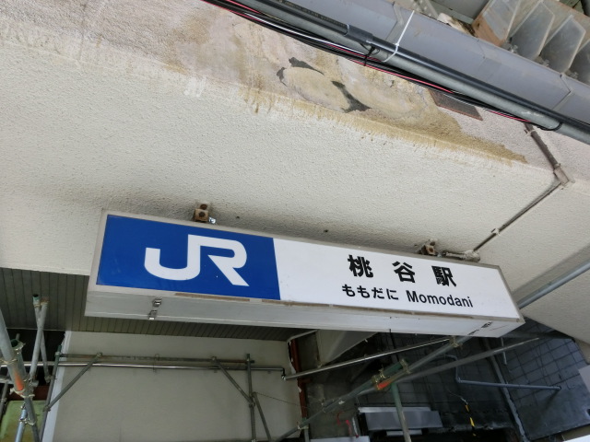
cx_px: 295
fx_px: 426
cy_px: 221
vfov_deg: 54.9
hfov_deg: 69.4
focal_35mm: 25
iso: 160
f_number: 3.5
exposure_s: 1/125
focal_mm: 4.5
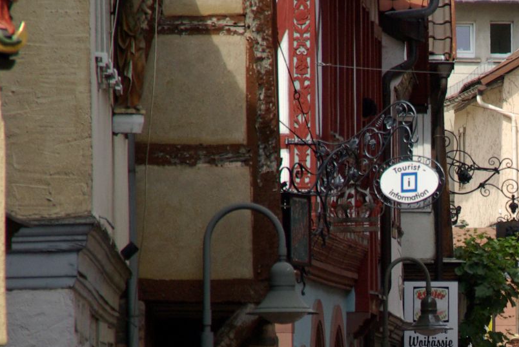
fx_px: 11026
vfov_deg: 1.8
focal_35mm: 764
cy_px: 349
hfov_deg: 2.7
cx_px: 592
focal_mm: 200
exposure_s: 1/500
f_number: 8
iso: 400
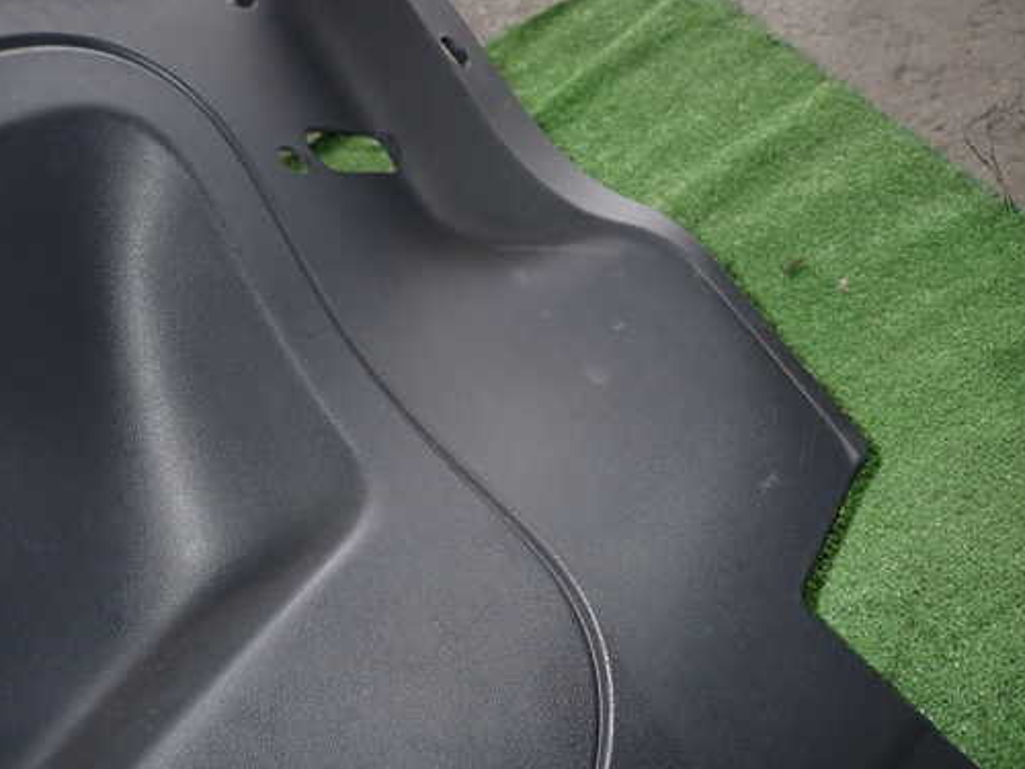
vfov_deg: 46.8
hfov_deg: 59.9
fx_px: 888
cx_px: 545
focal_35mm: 30
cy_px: 394
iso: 100
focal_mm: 4.5
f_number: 5.6
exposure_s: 1/30
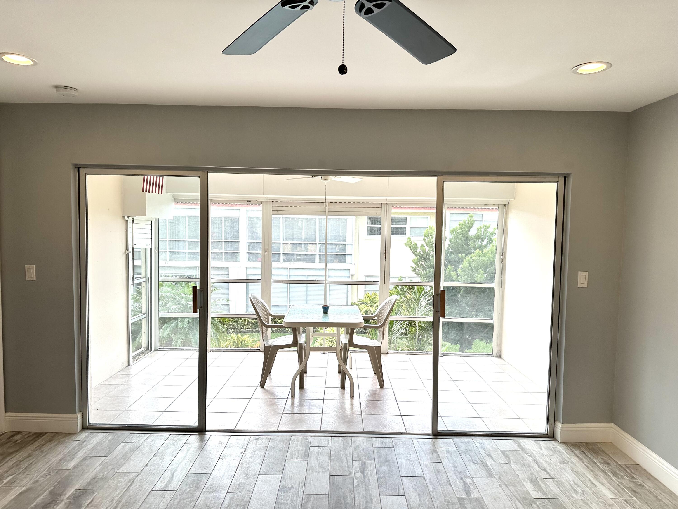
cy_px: 254
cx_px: 339
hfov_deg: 71.6
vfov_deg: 56.8
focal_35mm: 24
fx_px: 470
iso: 80
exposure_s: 1/680
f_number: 1.78
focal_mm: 6.86
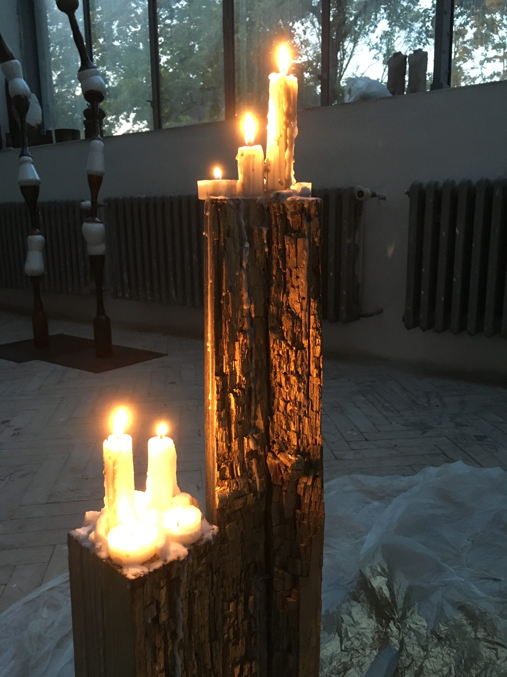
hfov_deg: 48.2
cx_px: 254
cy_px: 338
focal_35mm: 29
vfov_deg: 61.7
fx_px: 566
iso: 250
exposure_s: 1/17
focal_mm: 4.15
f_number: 2.2
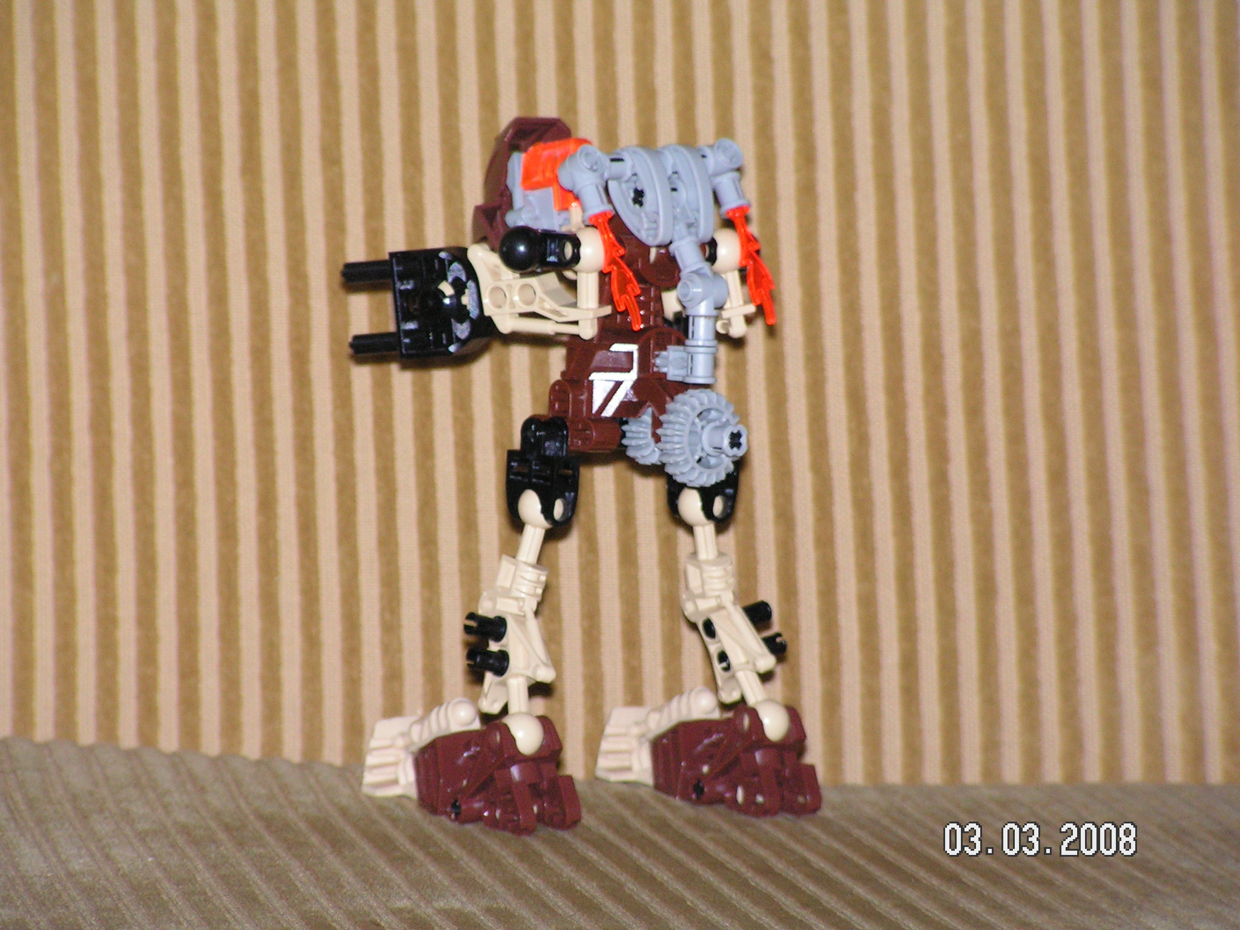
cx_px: 620
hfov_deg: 10.2
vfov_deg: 7.7
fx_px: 6949
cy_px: 465
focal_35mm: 194
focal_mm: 32.4
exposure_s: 1/200
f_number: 3.4
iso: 200
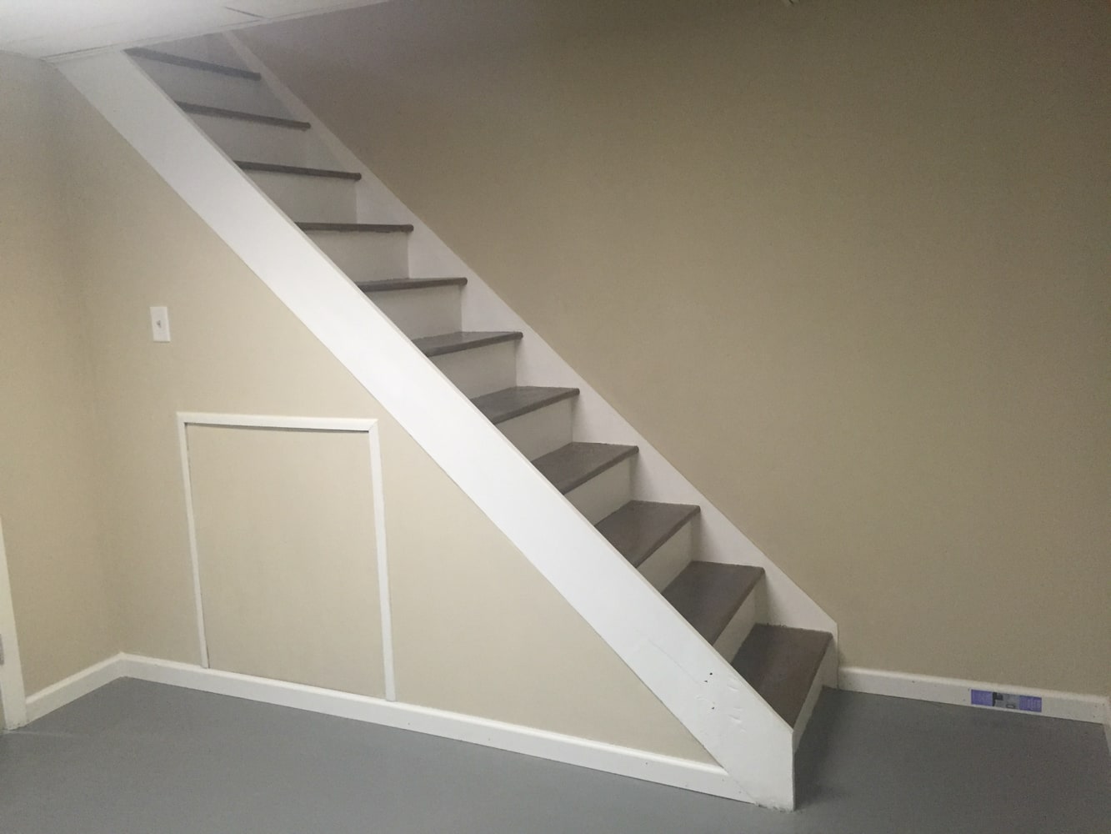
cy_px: 417
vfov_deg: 48.2
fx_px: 931
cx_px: 556
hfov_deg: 61.7
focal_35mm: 29
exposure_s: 1/30
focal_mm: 4.15
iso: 250
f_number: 2.2
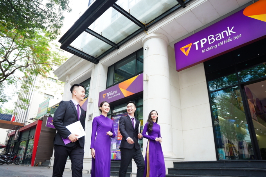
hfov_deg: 73.8
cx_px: 133
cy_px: 88
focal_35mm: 24
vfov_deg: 53.1
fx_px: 177
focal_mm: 24
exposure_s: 1/500
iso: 800
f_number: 2.8
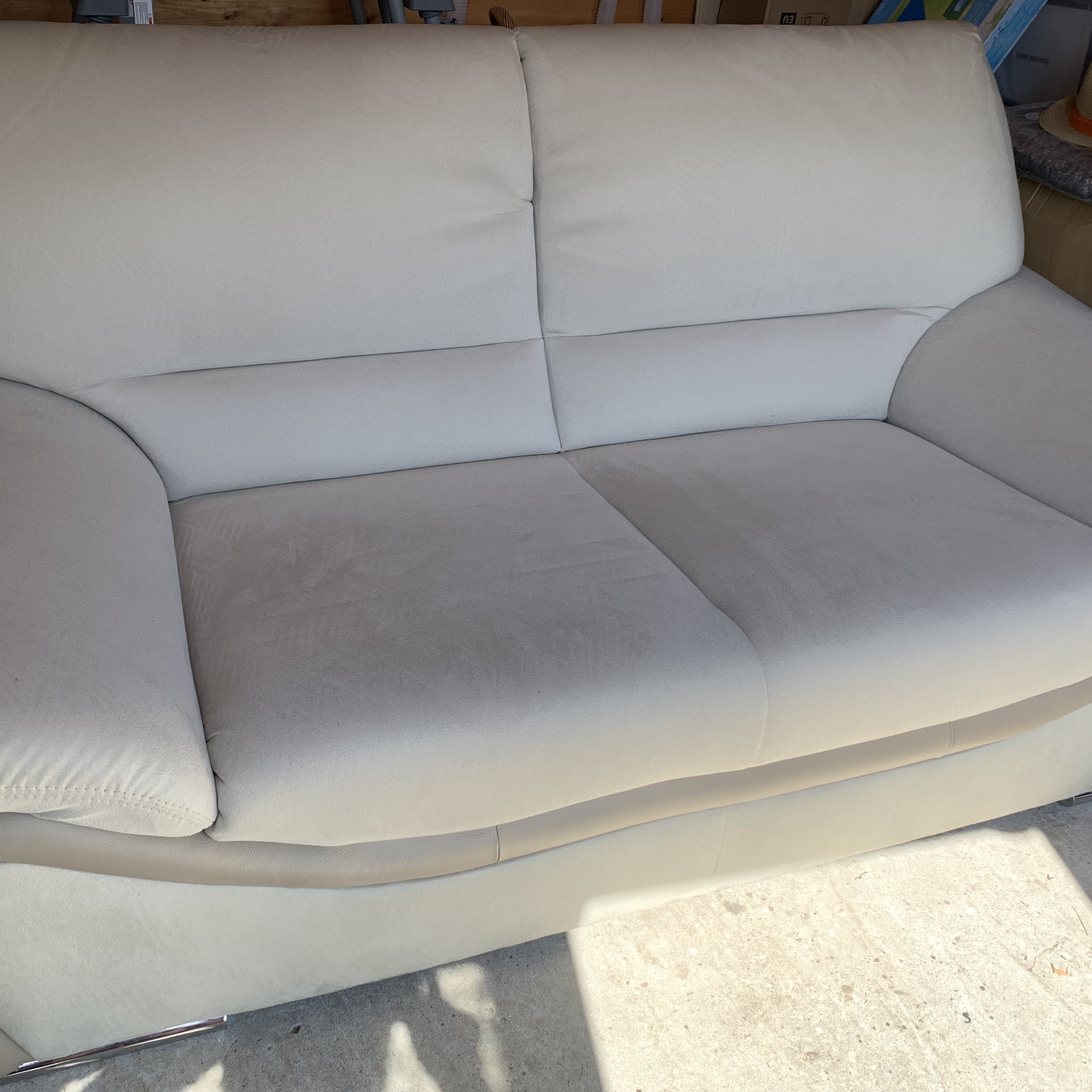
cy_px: 545
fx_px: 1178
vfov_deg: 49.7
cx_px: 469
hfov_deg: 49.6
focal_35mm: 33
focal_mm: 4.25
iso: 25
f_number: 1.8
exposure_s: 1/338
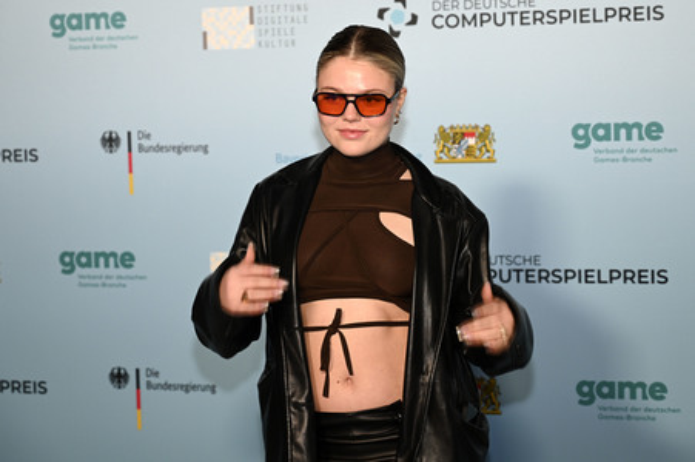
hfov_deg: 28.9
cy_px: 231
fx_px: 1350
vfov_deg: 19.4
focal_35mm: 70
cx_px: 348
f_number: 4
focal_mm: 70
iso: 1000
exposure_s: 1/160
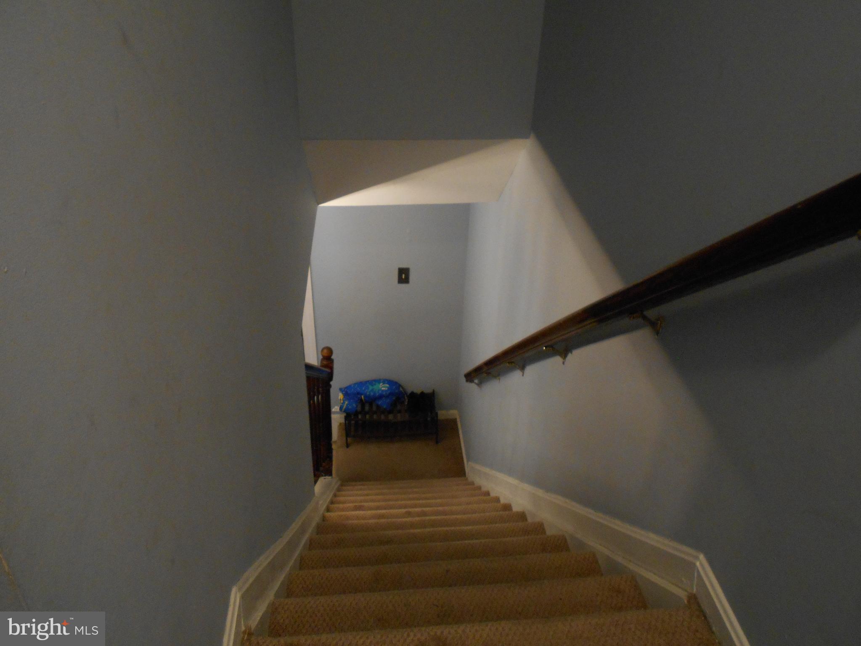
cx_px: 430
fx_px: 647
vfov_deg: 53.1
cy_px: 323
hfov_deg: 67.3
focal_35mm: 26
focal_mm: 4.6
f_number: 3.2
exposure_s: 1/20
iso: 400
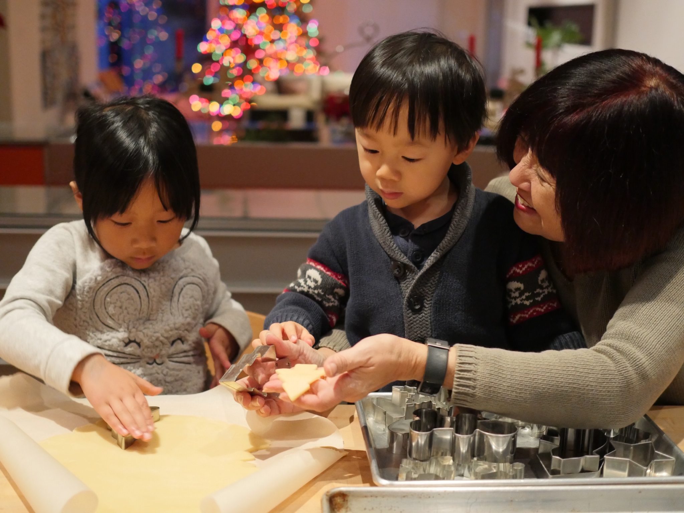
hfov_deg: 38.2
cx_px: 342
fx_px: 988
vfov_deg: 29.1
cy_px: 256
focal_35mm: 50
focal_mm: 25
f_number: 1.8
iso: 2500
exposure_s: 1/60
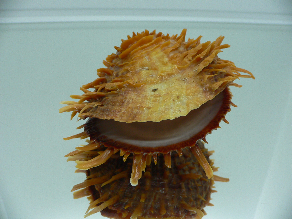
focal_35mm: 35
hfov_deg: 52.6
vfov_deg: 40.7
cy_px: 110
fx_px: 295
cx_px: 146
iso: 80
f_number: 2.8
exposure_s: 1/60
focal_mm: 4.6
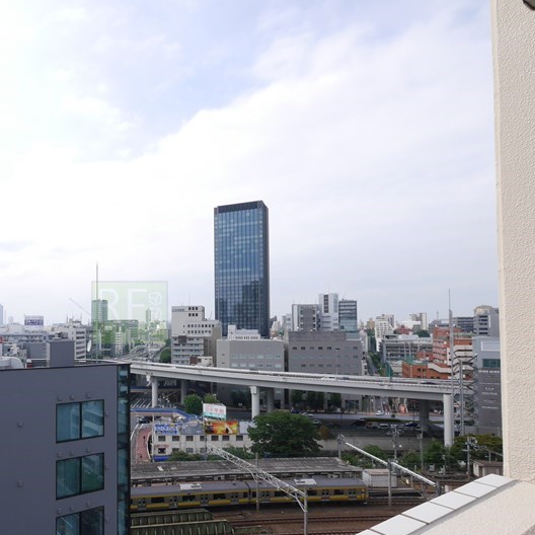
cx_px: 130
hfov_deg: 61.2
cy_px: 319
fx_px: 420
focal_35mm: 24
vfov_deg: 64.5
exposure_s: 1/125
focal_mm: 7
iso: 160
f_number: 11
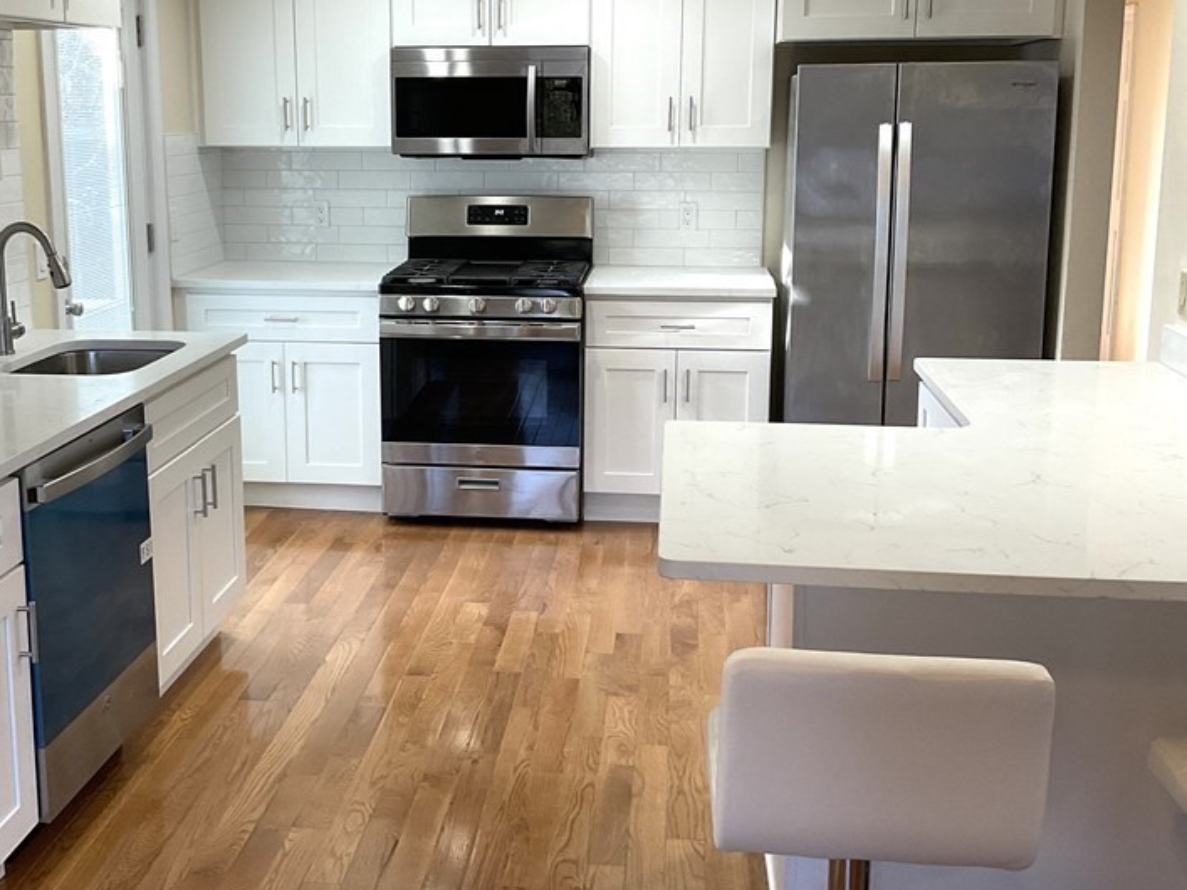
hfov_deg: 44.7
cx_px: 505
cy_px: 348
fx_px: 1440
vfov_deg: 34.2
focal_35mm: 42
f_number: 1.8
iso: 64
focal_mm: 3
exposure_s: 1/120
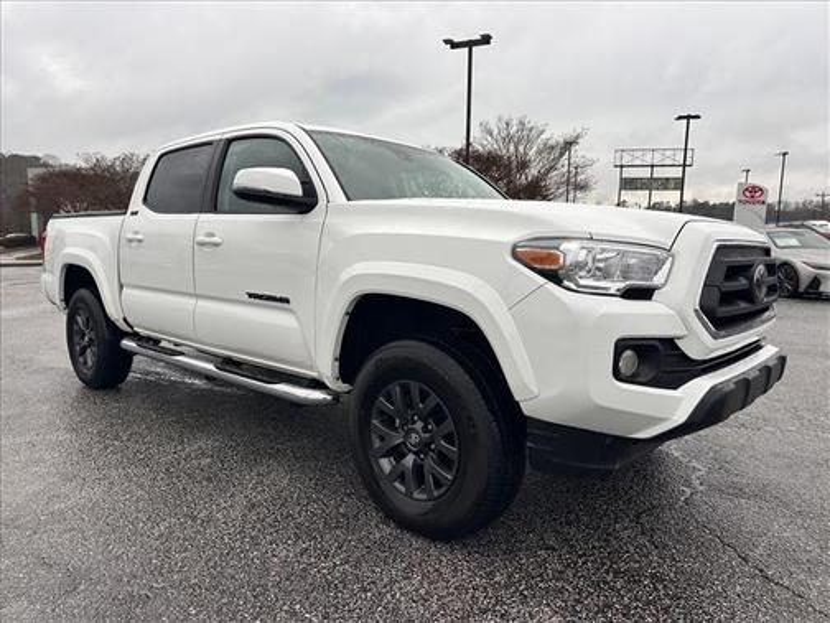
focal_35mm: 24
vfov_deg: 56.8
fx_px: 575
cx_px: 415
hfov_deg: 71.6
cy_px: 312
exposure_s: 1/611
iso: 80
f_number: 1.78
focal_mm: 6.86
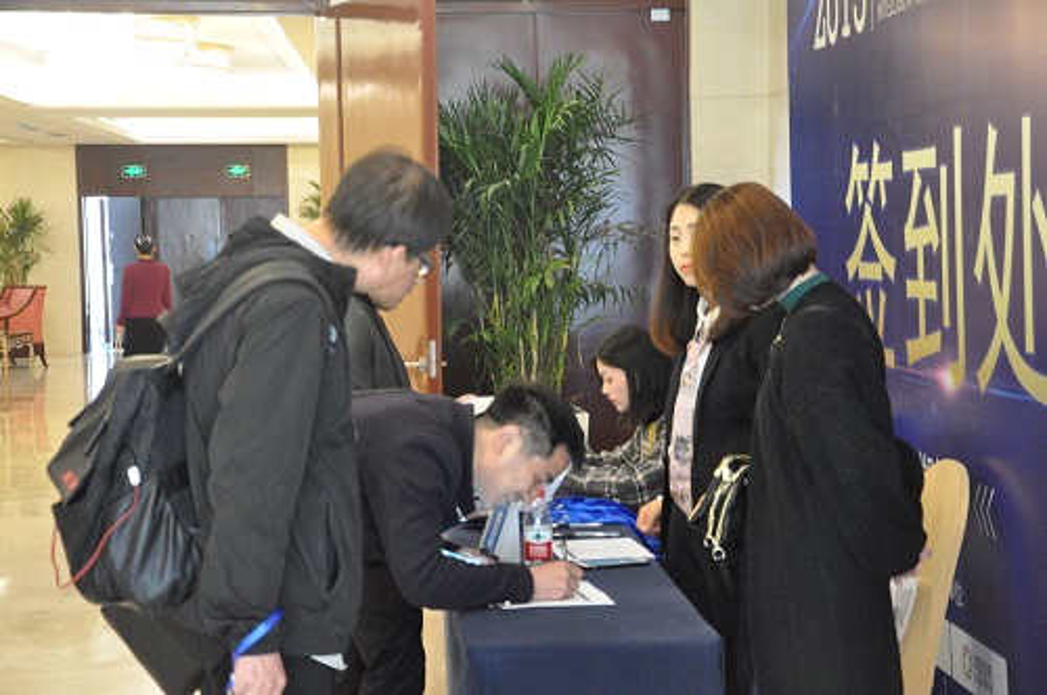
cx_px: 524
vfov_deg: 18.1
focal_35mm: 75
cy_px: 348
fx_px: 2178
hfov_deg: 27.0
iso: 3200
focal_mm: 50
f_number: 5
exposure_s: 1/20
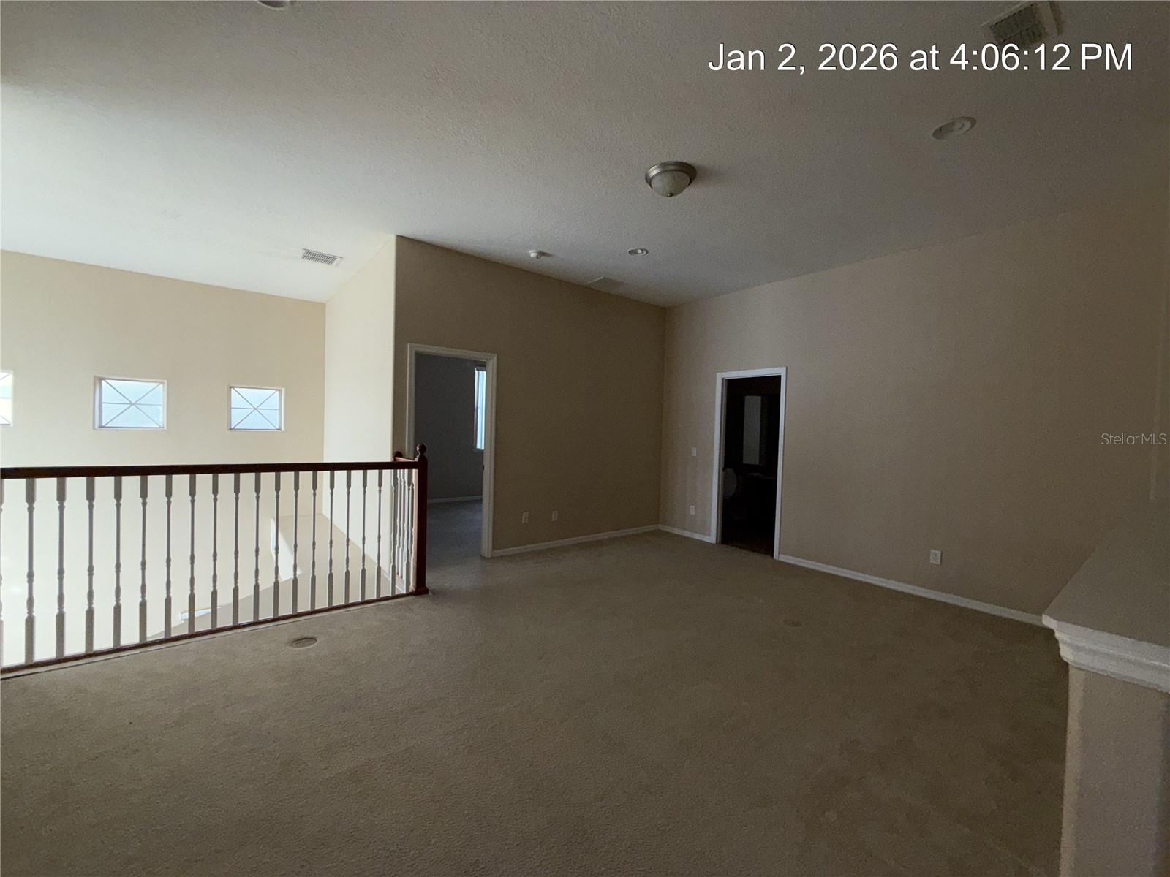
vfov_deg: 85.7
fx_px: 473
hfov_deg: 102.1
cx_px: 585
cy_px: 438
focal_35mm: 14
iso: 64
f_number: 2.2
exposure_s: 1/122
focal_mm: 2.22
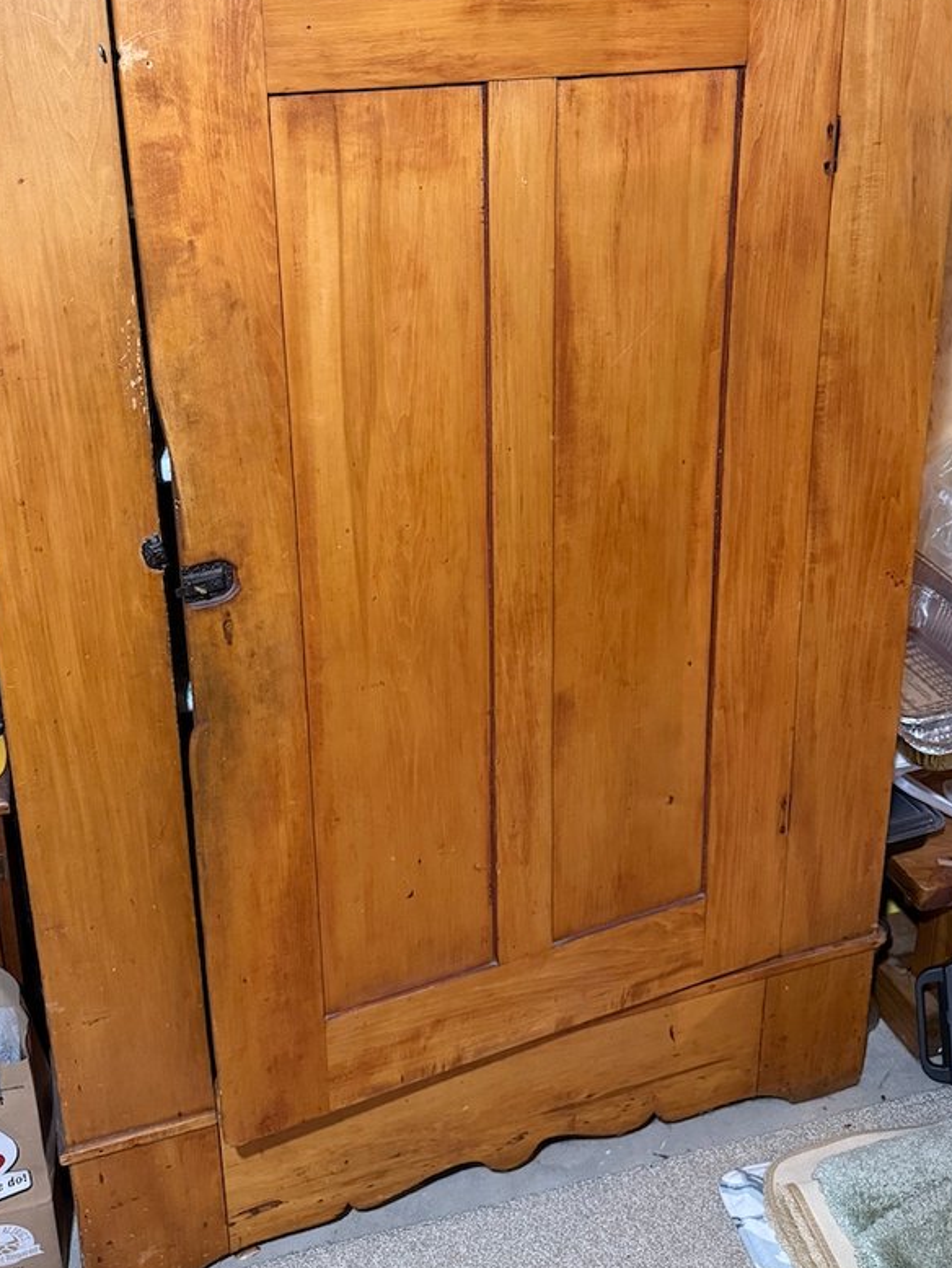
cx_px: 439
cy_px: 431
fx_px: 1283
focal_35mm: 35
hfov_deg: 40.7
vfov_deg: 51.7
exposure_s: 1/60
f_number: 1.78
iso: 500
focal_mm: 6.76
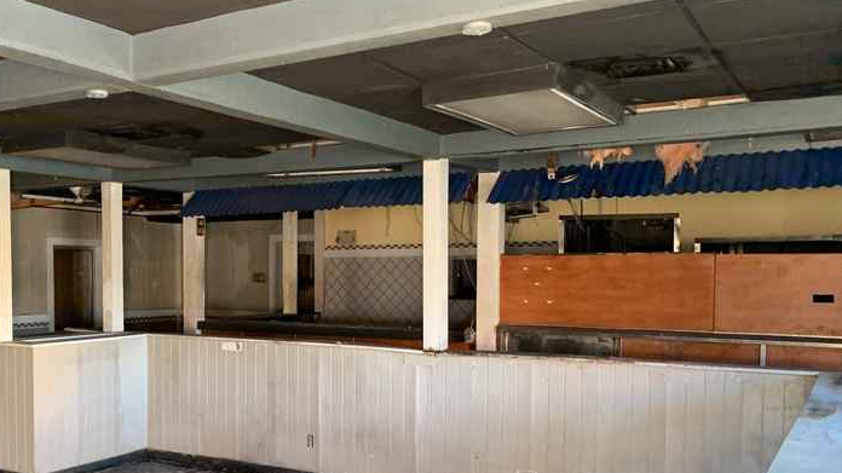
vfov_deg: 30.8
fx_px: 848
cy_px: 334
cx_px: 280
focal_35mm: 38
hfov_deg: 51.8
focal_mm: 4.25
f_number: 1.8
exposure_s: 1/37
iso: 400
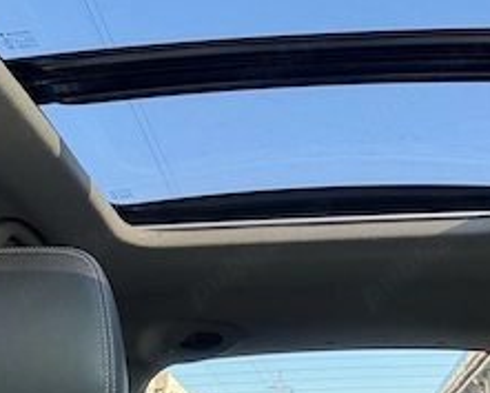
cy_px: 104
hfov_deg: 35.2
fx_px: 769
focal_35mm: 53
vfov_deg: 28.3
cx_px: 304
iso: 40
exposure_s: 1/122
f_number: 1.9
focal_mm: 2.69
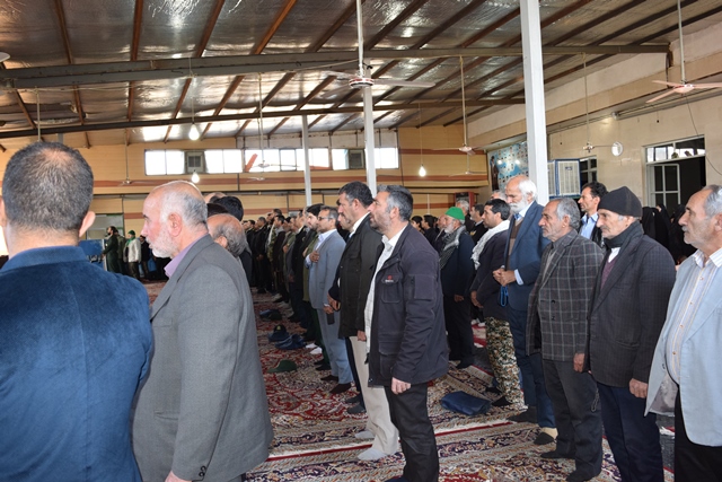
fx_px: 542
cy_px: 241
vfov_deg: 48.0
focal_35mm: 27
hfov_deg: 67.4
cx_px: 361
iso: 800
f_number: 4.5
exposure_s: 1/80
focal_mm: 18
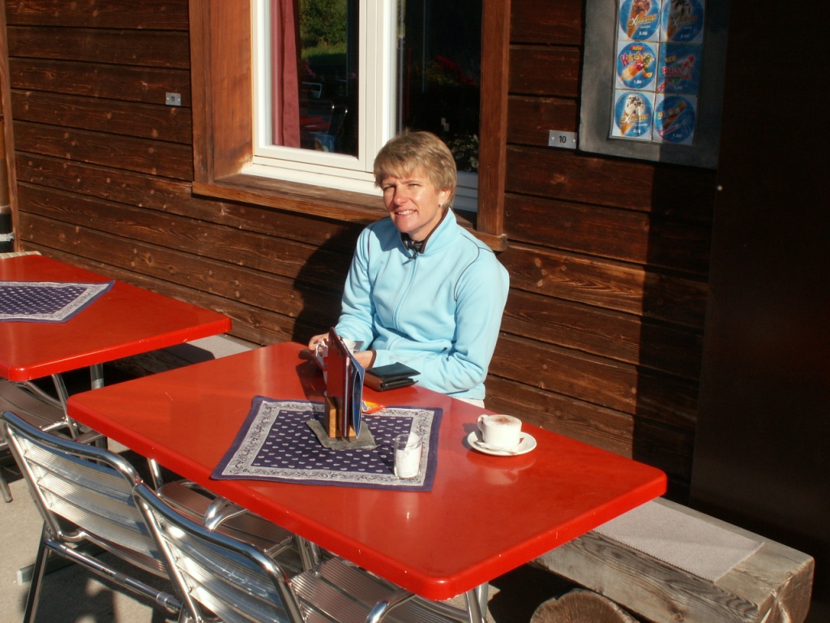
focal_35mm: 47
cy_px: 312
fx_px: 1127
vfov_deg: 30.9
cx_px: 415
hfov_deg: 40.4
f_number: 8
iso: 50
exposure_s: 1/200
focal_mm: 7.75
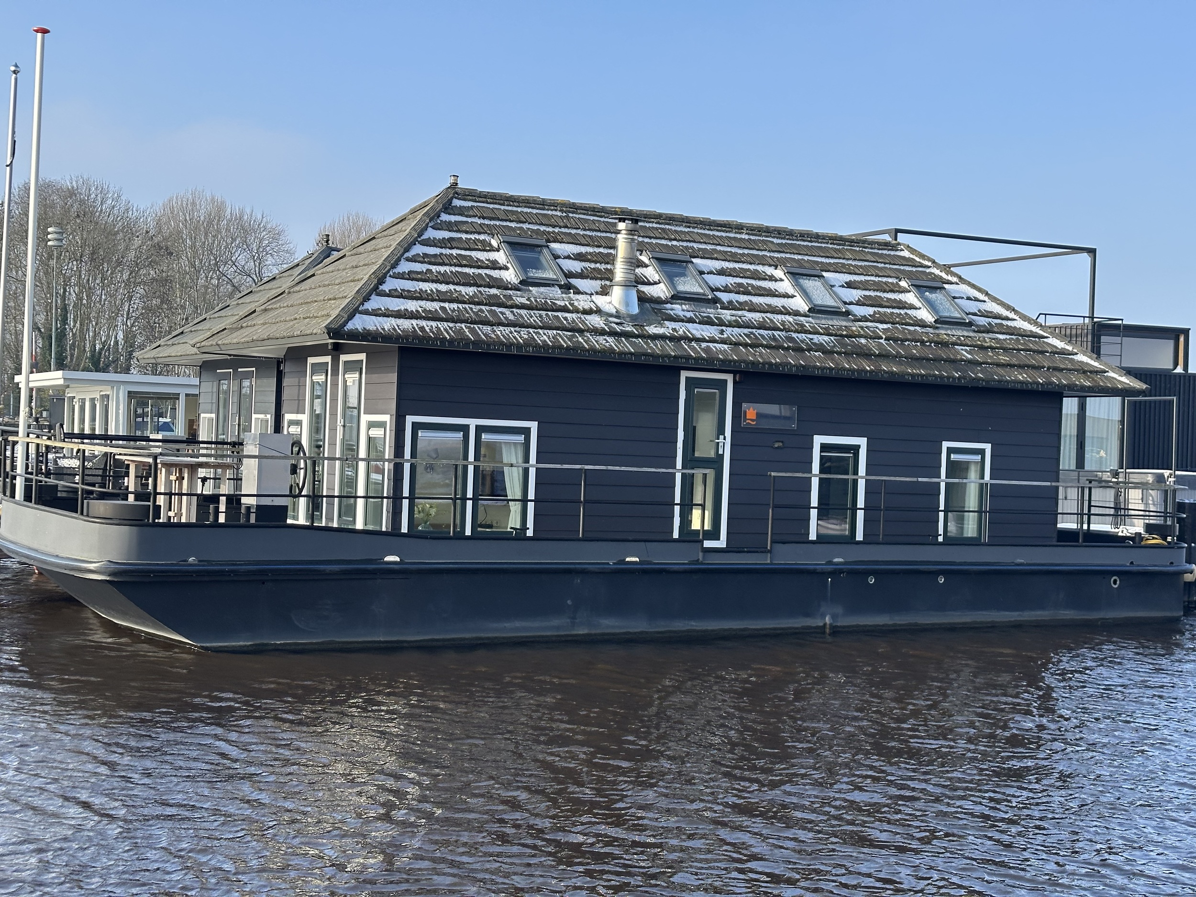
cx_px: 598
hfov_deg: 39.7
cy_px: 448
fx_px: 1658
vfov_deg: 30.3
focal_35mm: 48
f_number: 1.78
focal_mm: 6.86
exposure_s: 1/1848
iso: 64
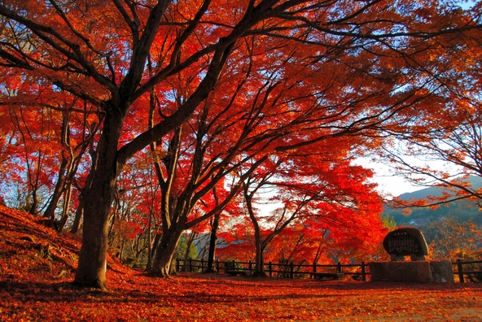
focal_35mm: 33
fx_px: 442
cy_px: 161
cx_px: 241
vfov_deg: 40.1
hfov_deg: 57.2
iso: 100
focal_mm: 22
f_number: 3.8
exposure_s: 1/250
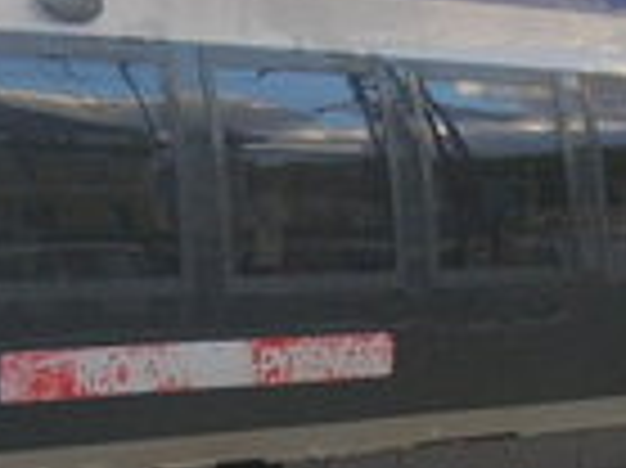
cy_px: 288
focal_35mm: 161
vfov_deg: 9.2
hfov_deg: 12.3
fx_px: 2909
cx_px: 324
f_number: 2.8
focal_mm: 5.8
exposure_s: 1/140
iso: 50
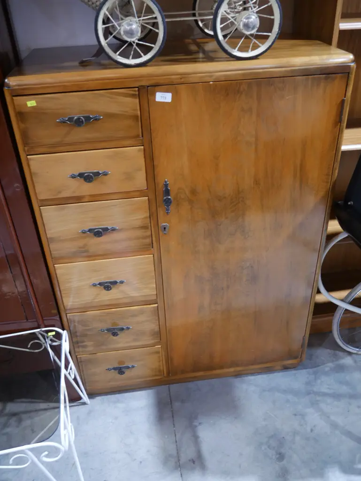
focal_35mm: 30
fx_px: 417
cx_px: 180
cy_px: 240
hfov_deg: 46.8
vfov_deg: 59.9
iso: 1000
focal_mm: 15
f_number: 3.6
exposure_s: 1/60
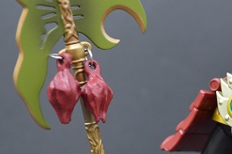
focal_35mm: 131
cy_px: 134
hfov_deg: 15.3
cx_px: 240
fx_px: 843
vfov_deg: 10.4
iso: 800
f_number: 5
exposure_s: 1/4
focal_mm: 36
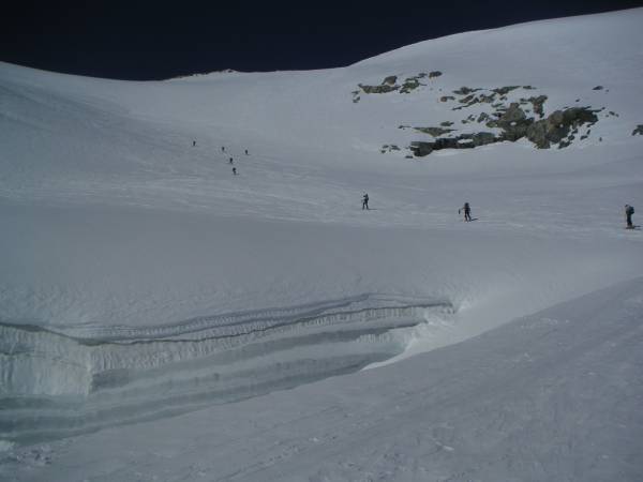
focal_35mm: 38
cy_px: 241
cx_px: 322
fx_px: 706
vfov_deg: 37.7
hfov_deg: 49.0
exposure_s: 1/1000
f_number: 6.7
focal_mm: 6
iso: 50
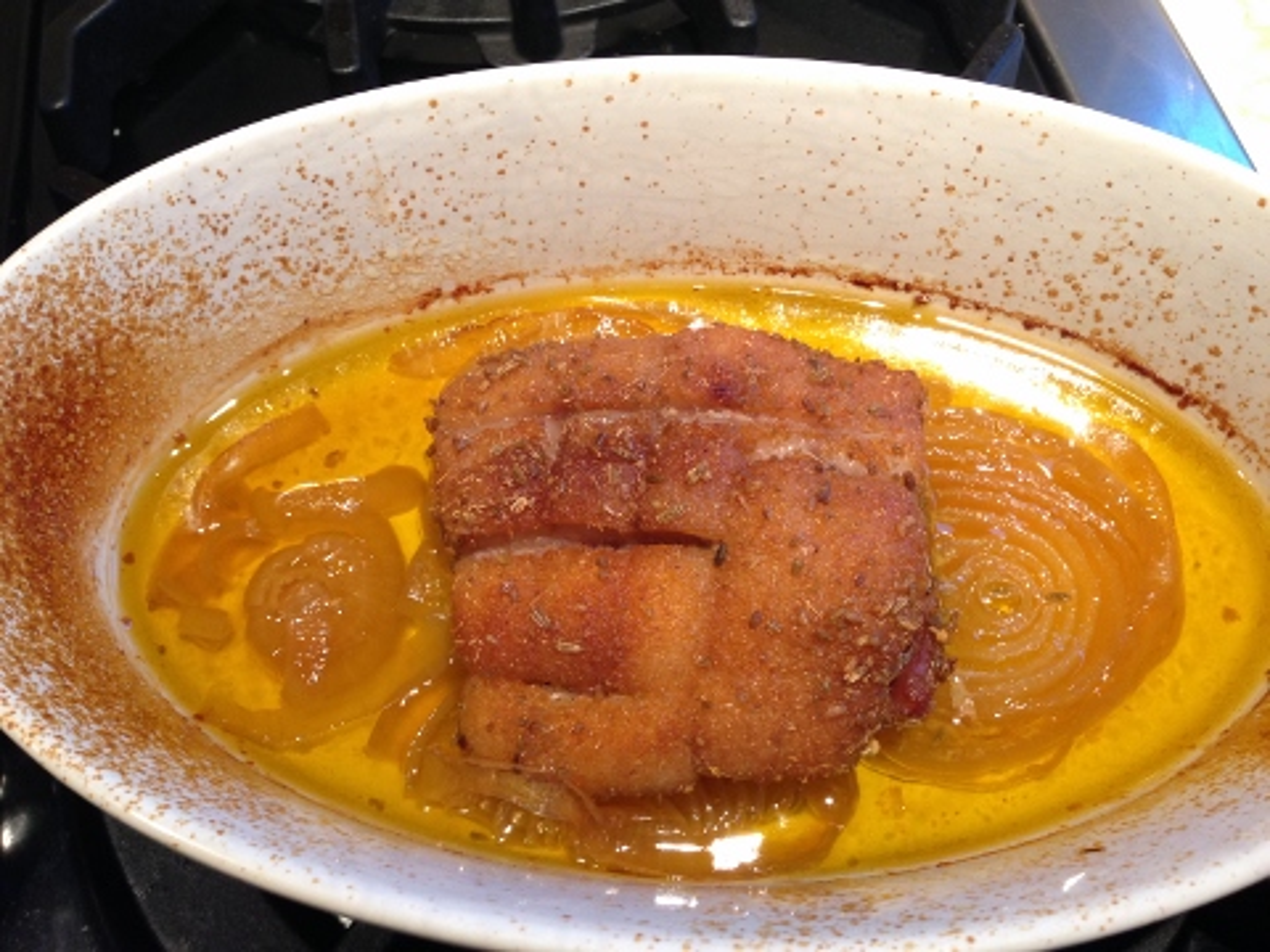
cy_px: 476
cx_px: 635
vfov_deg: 42.9
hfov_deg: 55.4
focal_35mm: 33
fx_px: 1211
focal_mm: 4.12
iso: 125
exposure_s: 1/20
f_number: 2.4
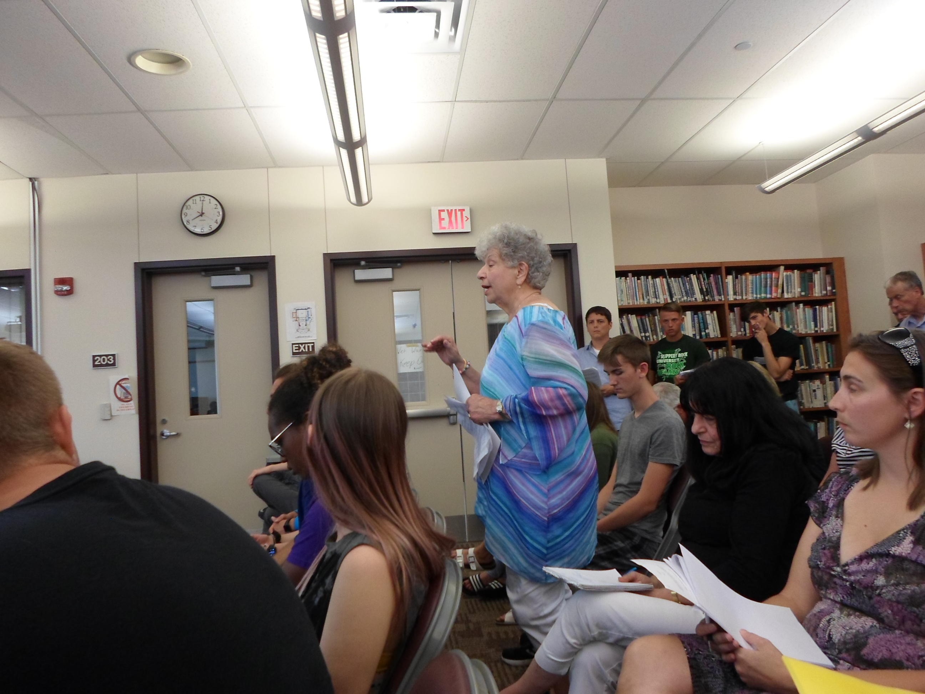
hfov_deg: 69.4
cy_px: 347
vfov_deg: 54.9
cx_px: 462
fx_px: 668
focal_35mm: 25
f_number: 2.5
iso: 160
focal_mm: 4.5
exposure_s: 1/30
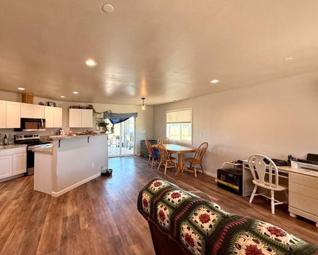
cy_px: 124
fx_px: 160
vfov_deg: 77.0
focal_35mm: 17
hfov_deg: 88.8
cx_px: 132
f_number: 2.2
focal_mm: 2.22
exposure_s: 1/120
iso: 160
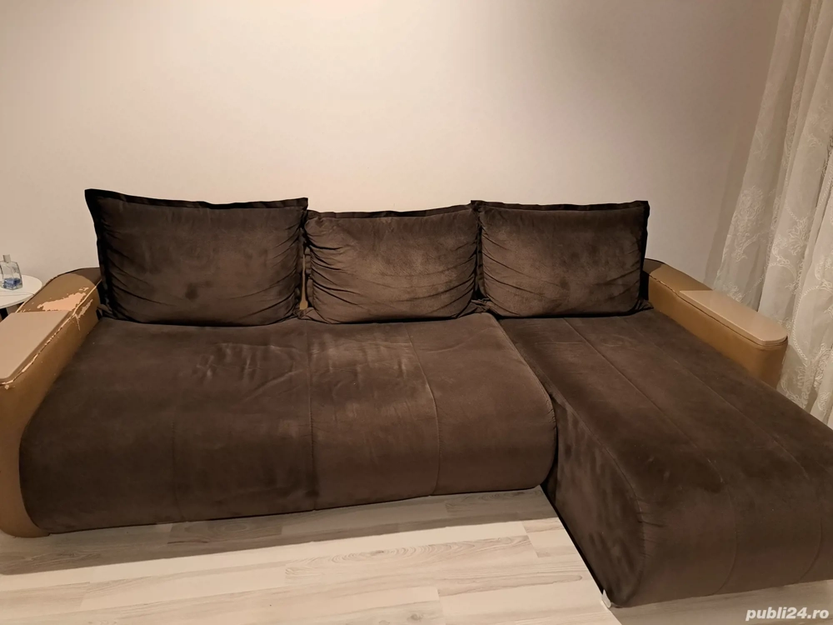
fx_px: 578
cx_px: 416
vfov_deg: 56.8
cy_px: 312
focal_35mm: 24
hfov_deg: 71.6
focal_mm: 5.23
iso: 400
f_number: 1.8
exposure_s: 1/24
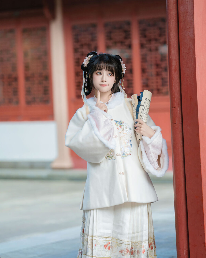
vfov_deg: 12.6
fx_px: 1166
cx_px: 103
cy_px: 122
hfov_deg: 10.1
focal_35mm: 153
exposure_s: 1/400
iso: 800
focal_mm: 135
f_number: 2.8
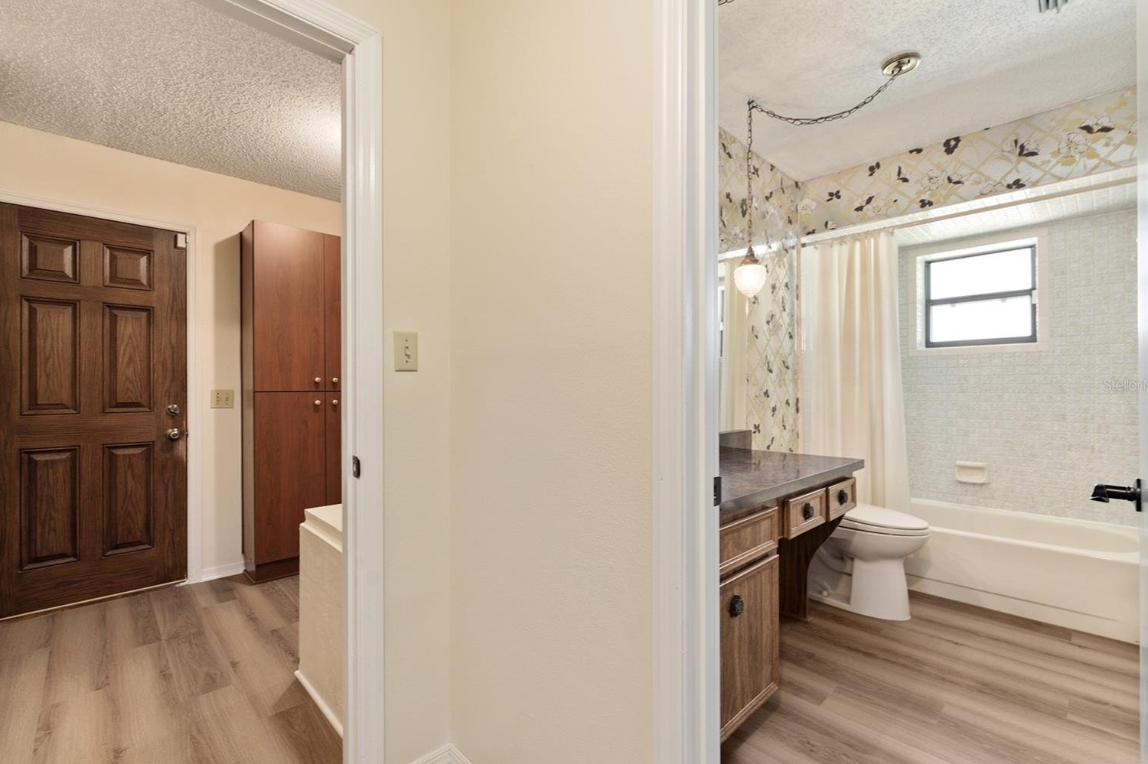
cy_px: 385
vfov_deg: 73.7
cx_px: 559
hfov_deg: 96.7
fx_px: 510
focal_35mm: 16
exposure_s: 1
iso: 320
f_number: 7.1
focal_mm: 15
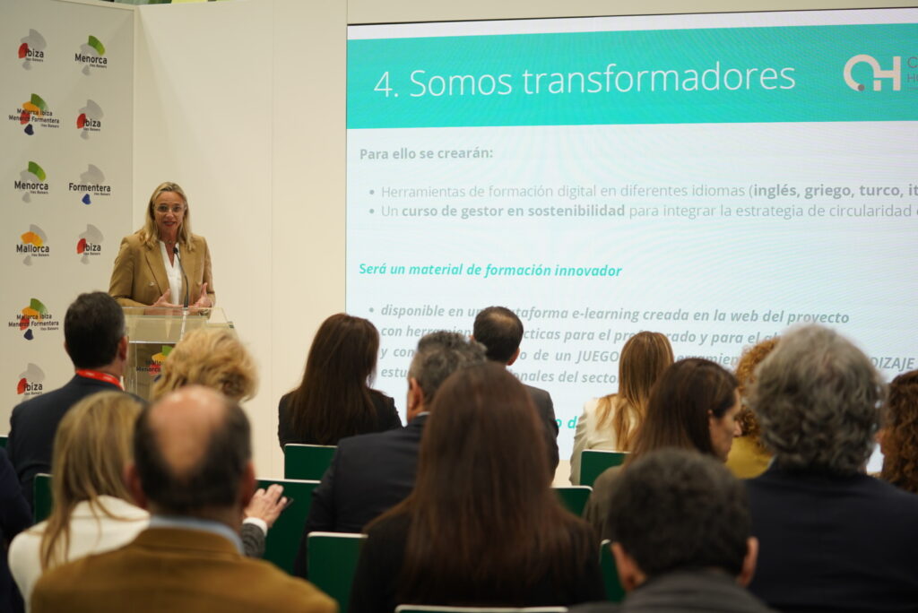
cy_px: 306
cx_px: 459
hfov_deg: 28.8
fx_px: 1786
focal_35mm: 70
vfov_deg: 19.5
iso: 800
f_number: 4
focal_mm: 70
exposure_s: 1/200
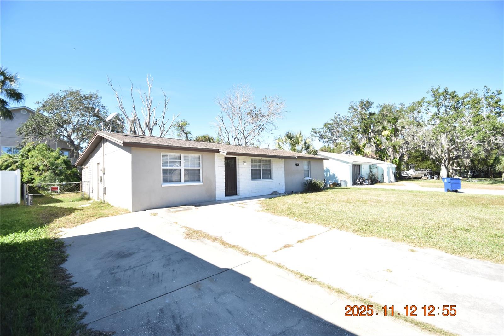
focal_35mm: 15
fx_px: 210
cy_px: 168
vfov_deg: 77.3
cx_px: 252
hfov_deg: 100.4
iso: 800
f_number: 3.5
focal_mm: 10
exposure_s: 1/3000
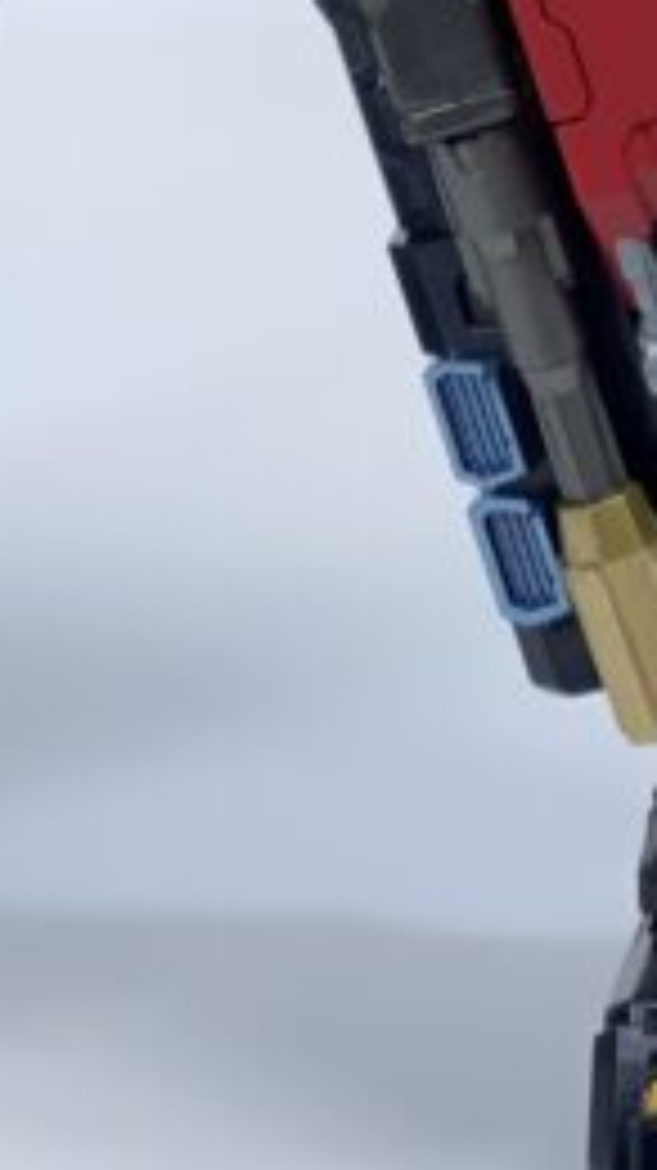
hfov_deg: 5.2
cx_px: -27
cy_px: -1053
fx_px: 7195
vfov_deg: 8.8
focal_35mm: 232
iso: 20
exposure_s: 1/122
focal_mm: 6
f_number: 2
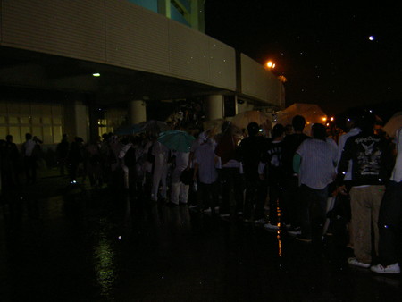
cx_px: 201
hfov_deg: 53.9
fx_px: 395
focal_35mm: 34
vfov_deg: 41.8
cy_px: 151
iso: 200
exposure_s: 1/60
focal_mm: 5.6
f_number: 2.8
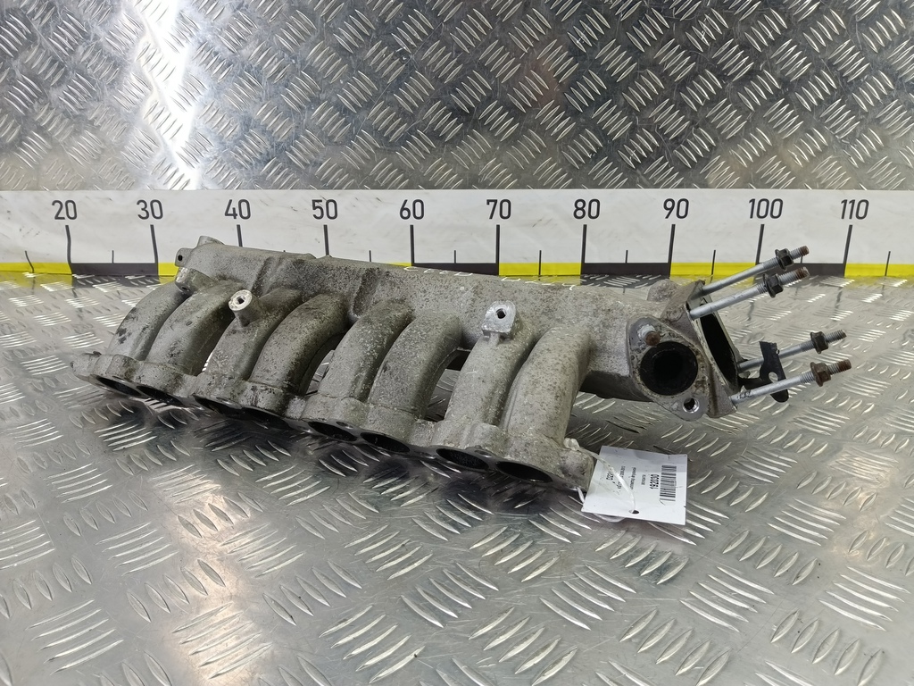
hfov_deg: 73.9
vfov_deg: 58.9
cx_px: 457
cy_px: 343
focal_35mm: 23
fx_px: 607
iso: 140
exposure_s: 1/50
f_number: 1.6
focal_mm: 4.11
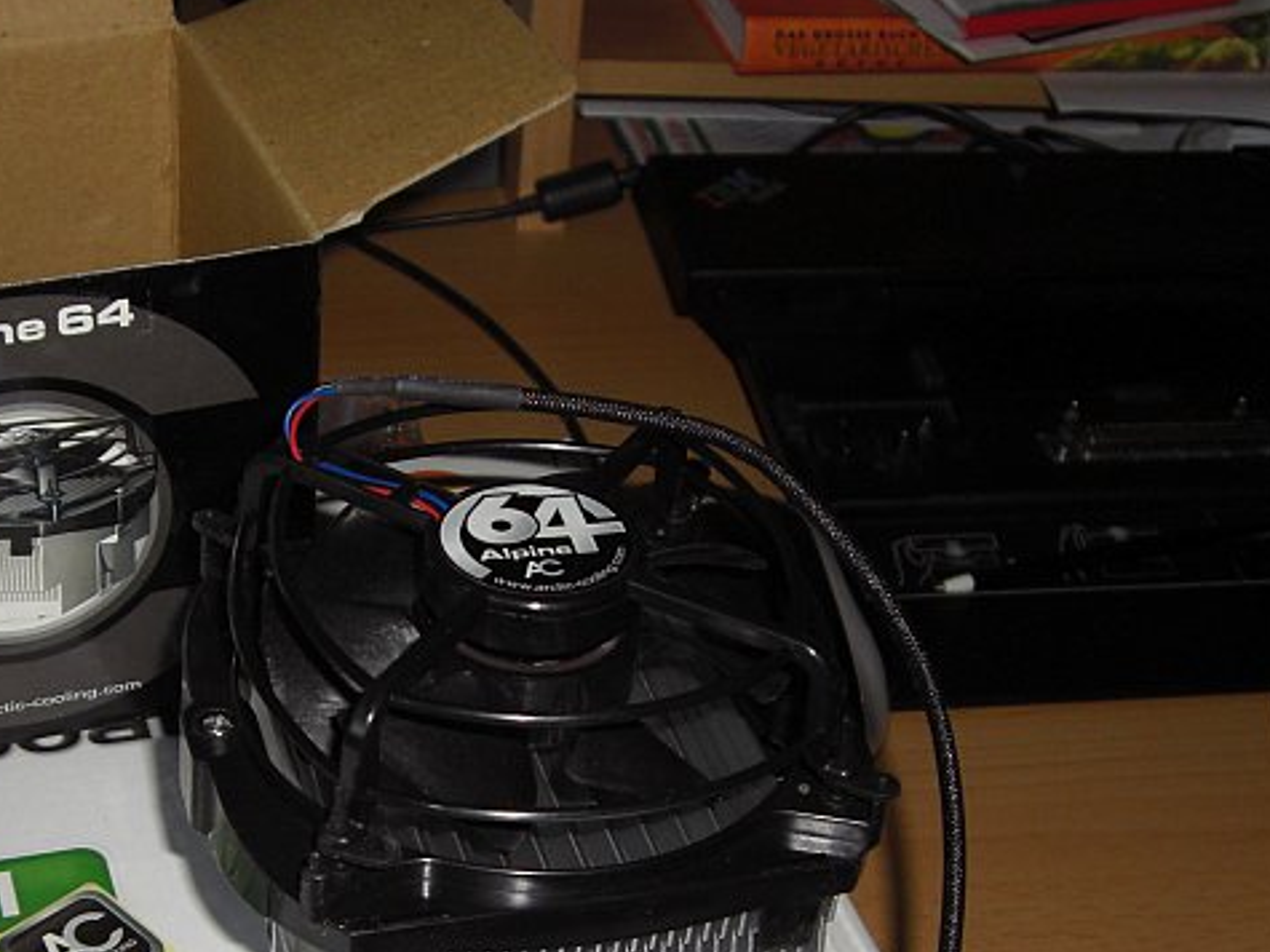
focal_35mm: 64
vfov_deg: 22.7
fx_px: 2347
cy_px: 733
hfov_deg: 30.0
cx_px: 388
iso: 100
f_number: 2.7
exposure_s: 1/60
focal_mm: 6.2
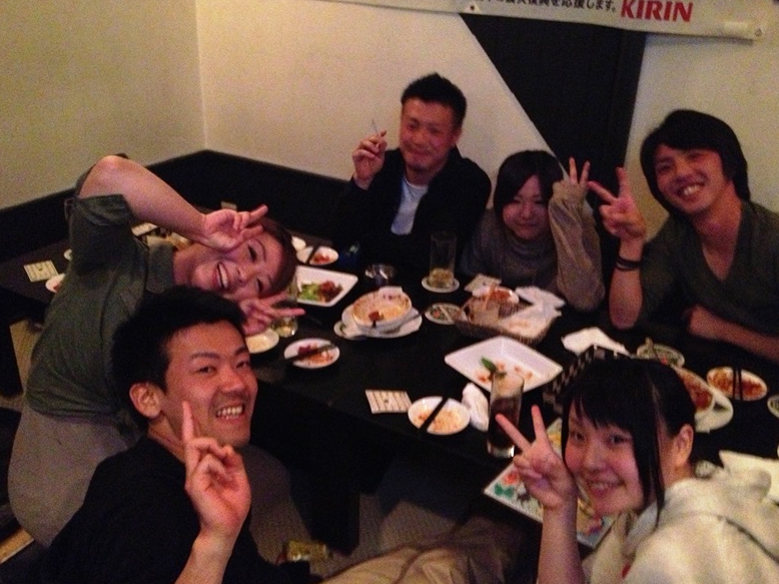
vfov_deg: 39.6
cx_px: 397
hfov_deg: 51.4
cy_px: 295
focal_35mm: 36
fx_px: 810
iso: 800
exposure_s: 1/15
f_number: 2.4
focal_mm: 4.28
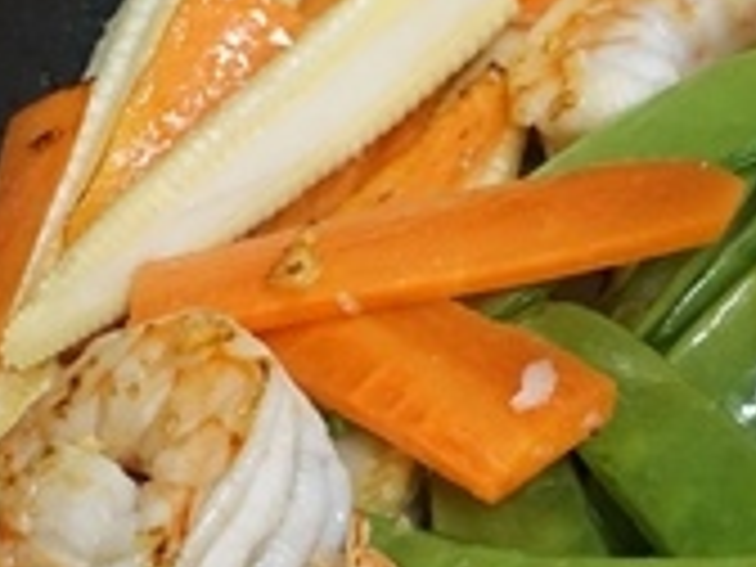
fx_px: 4892
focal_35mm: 224
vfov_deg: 6.6
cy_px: 349
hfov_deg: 8.7
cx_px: 868
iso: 3200
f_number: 5.6
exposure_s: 1/40
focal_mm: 42
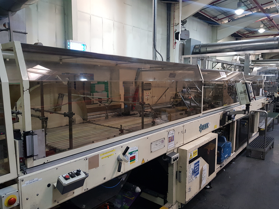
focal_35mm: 26
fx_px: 210
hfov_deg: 67.3
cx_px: 140
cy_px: 104
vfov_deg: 53.1
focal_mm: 4.3
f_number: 1.7
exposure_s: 1/33
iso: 200
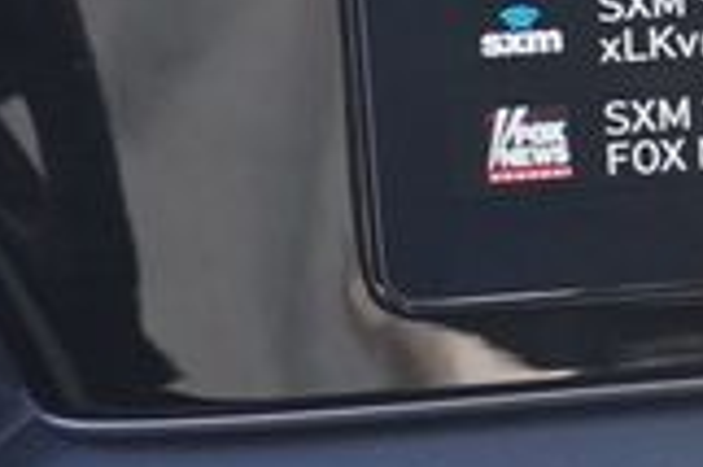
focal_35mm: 173
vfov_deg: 7.8
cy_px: -223
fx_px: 3375
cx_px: 1284
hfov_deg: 11.1
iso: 200
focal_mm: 29
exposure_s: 1/60
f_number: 4.5
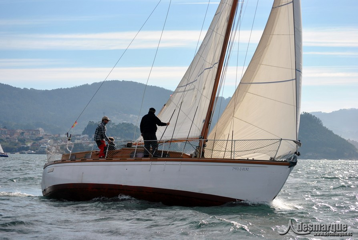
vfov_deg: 13.1
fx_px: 1046
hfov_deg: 19.4
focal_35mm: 105
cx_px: 179
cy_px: 120
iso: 100
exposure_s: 1/640
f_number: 6.3
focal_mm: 70
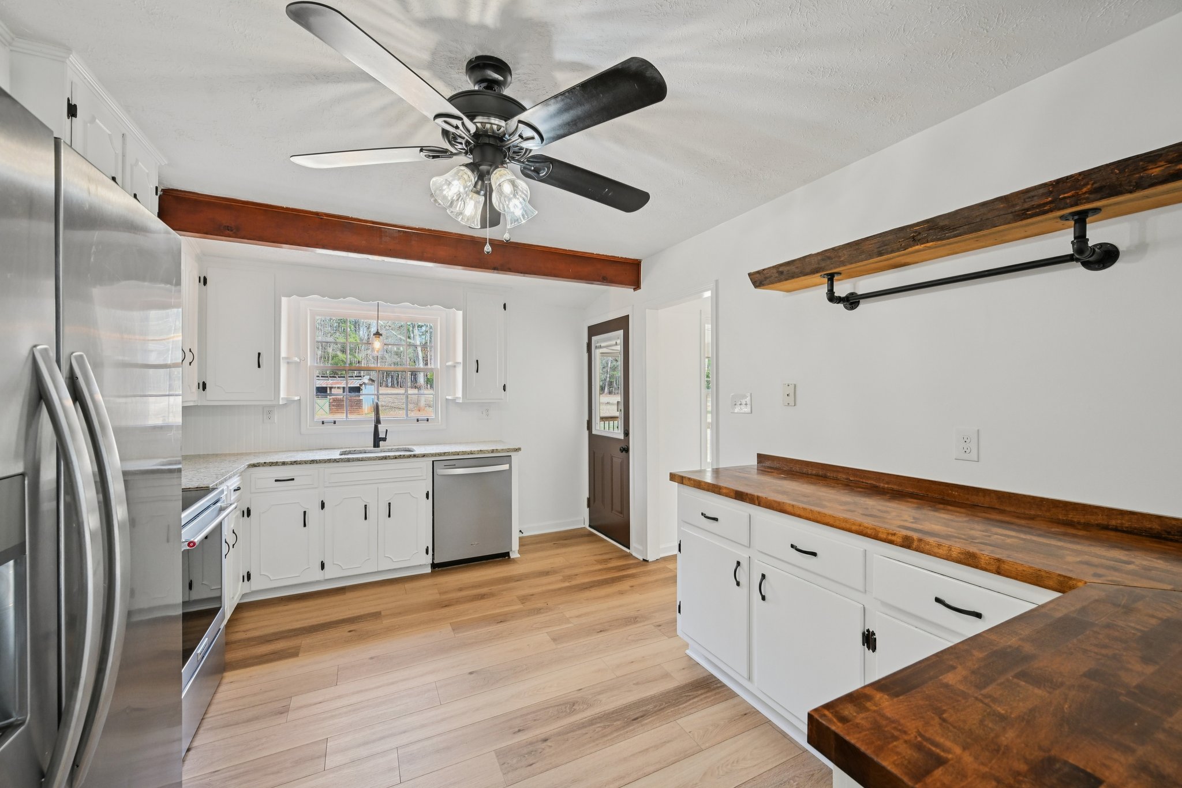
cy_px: 394
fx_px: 460
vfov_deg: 81.2
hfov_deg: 104.3
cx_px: 591
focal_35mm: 14
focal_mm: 14
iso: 220
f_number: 8
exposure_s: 1/15
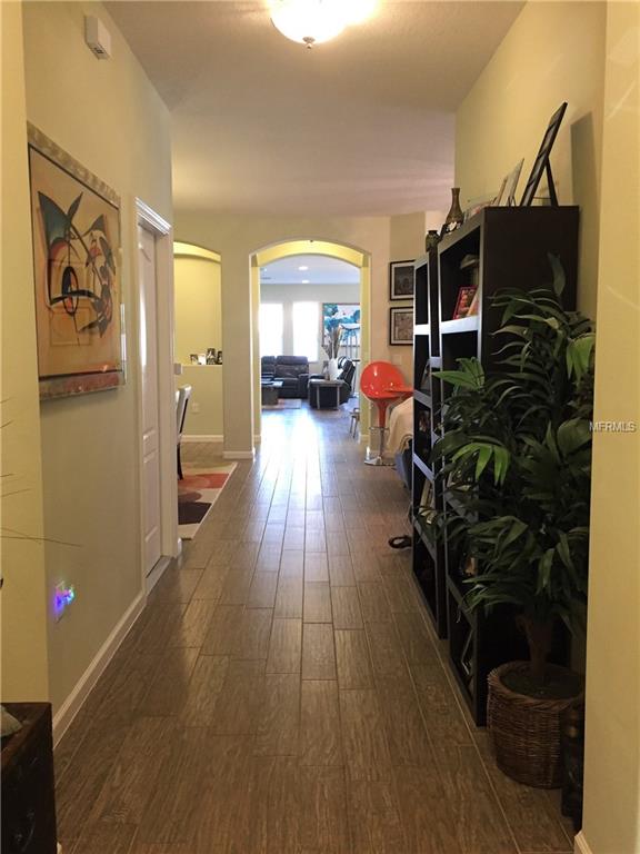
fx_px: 715
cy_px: 427
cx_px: 320
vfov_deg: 61.7
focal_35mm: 29
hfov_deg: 48.2
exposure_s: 1/30
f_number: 2.2
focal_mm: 4.15
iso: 125
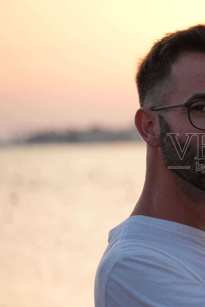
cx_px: 217
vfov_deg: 7.2
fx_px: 2450
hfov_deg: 4.8
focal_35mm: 287
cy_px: 153
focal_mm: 126
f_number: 5.6
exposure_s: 1/100
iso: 200
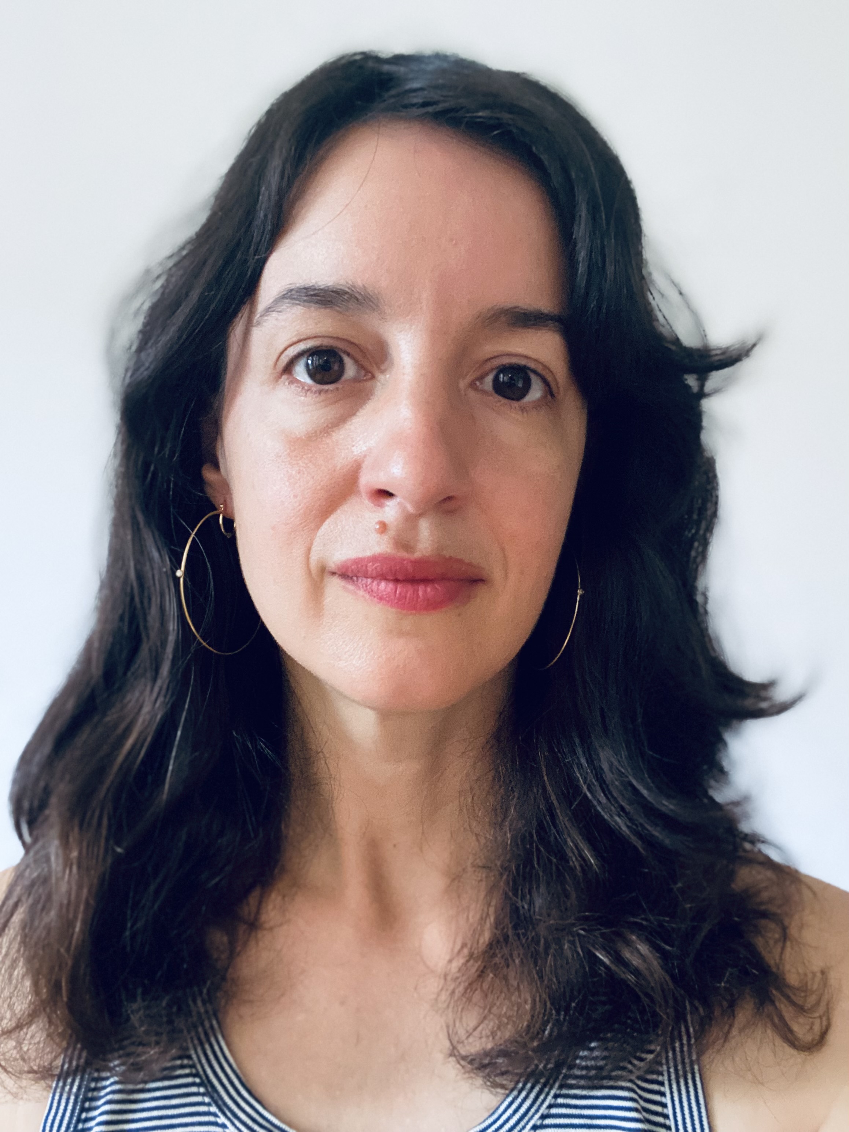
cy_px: 566
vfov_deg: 60.0
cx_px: 424
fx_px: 981
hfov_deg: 46.8
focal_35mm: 30
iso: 500
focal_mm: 2.71
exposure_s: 1/30
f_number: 2.2
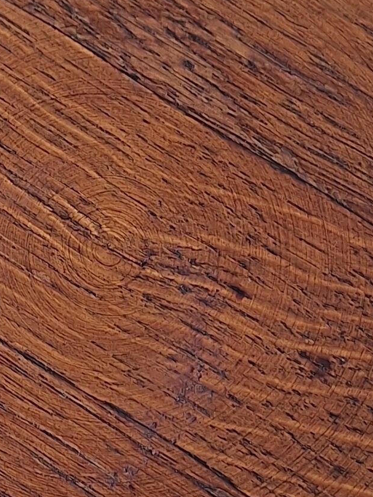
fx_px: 1623
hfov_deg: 13.1
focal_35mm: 113
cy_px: 277
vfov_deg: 17.4
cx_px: 98
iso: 80
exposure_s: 1/120
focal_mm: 5.54
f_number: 1.8
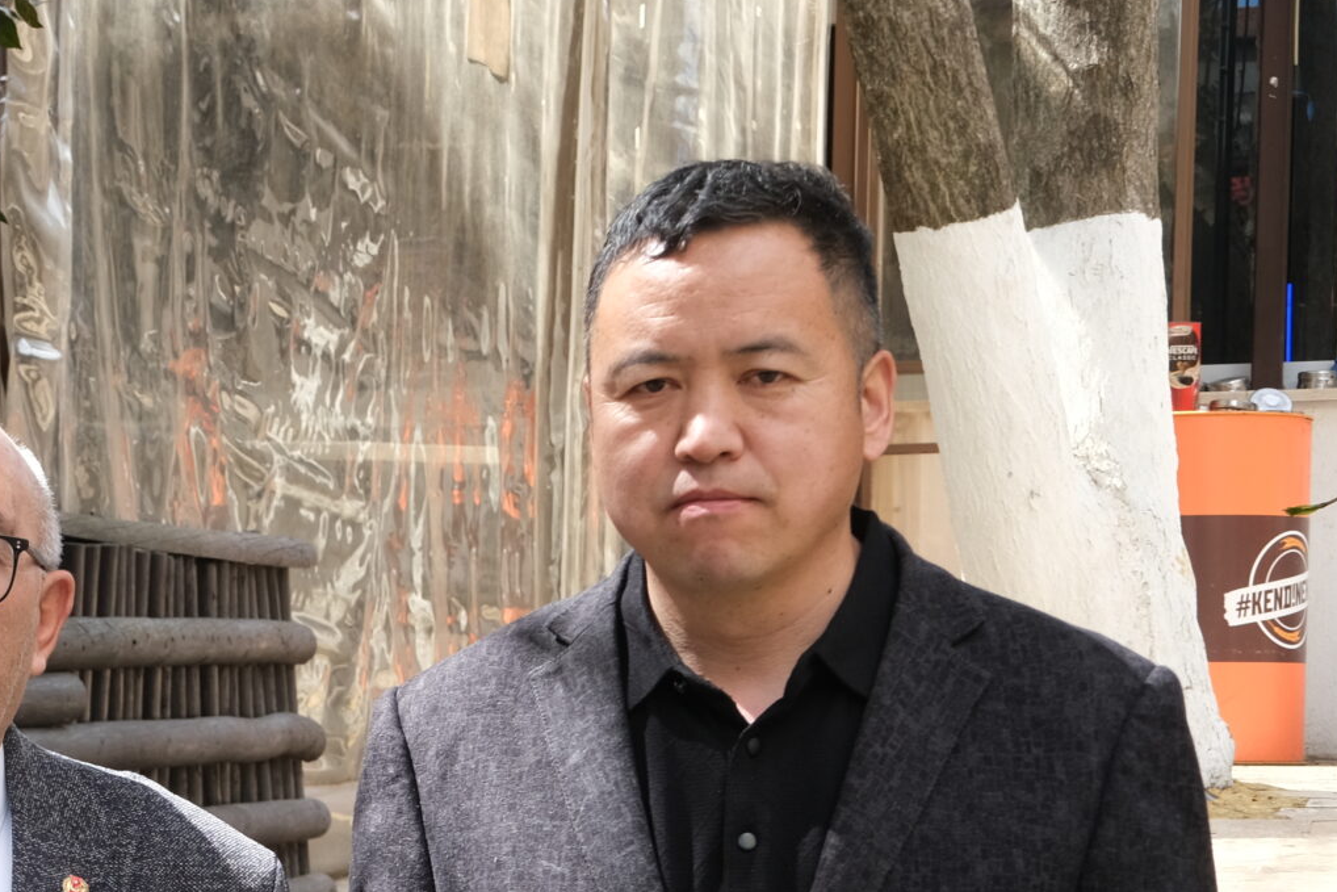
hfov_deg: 20.9
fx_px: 3454
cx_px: -121
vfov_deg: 14.5
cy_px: 893
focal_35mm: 93
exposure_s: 1/100
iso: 160
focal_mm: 24.7
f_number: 5.6
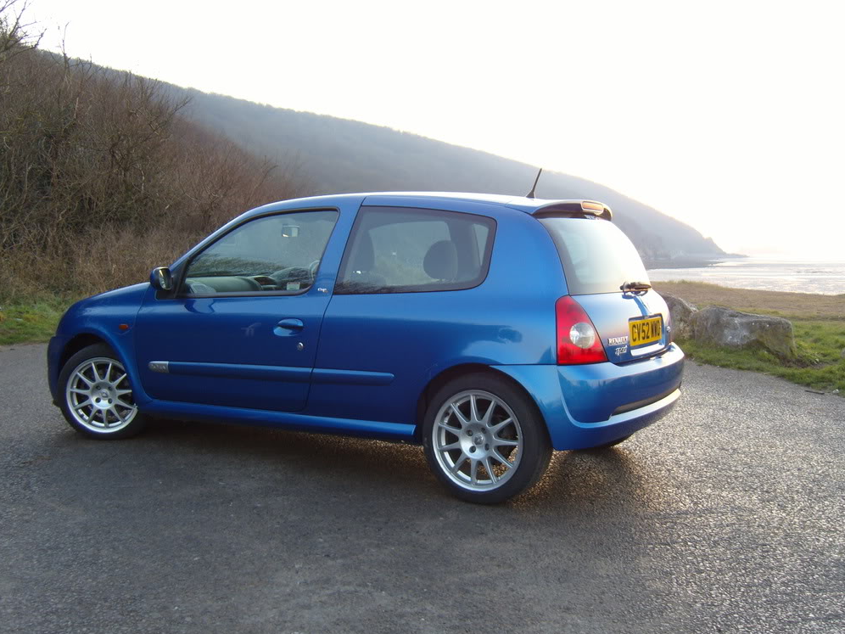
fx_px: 879
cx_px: 417
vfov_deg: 39.7
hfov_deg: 51.4
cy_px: 325
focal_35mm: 36
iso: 80
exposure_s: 1/45
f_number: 2.8
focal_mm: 7.4
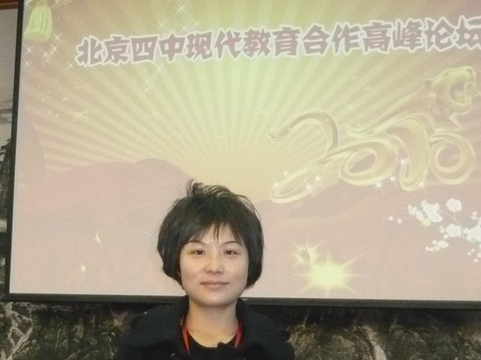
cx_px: 203
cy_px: 262
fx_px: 1306
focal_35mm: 94
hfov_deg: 20.9
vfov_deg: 15.7
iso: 400
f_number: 3.1
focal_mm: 5.8
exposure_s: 1/30
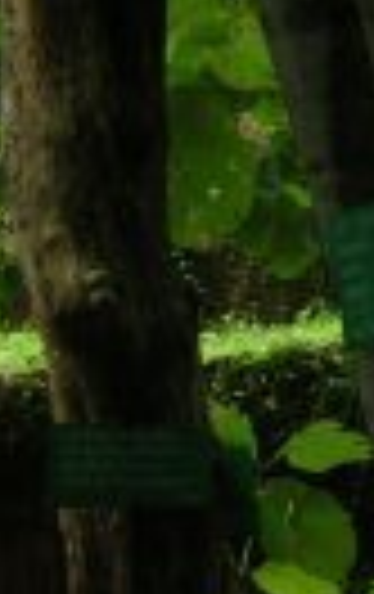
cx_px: 991
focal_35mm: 318
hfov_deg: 4.1
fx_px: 5164
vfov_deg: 6.5
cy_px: -297
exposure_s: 1/79
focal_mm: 12.9
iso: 64
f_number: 3.5
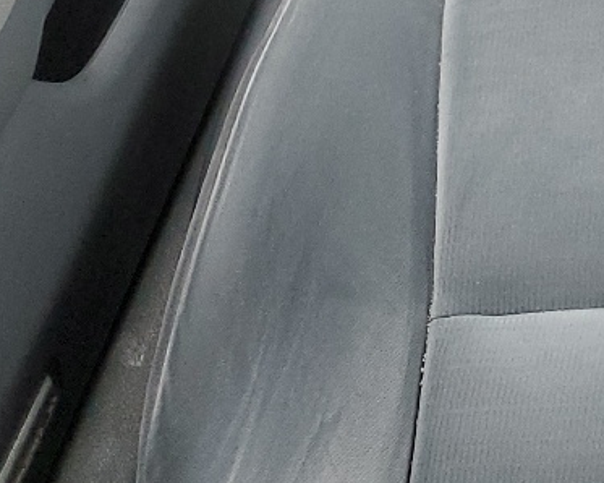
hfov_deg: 14.3
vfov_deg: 12.9
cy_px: -355
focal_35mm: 109
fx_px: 1947
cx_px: 1255
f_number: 1.5
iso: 76
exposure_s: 1/120
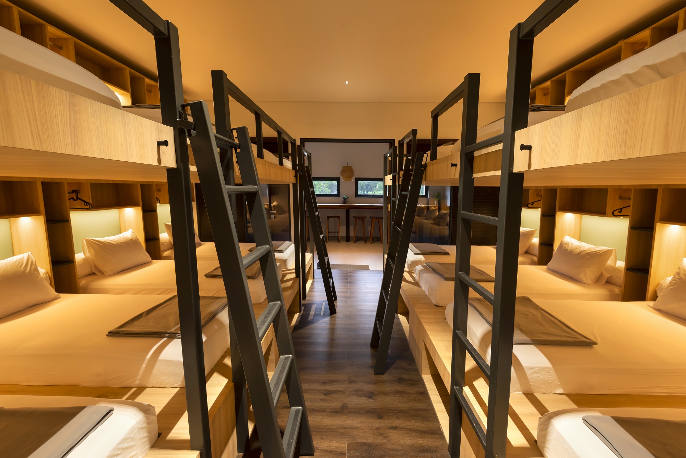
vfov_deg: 73.8
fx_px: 305
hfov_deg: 96.7
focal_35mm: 16
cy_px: 229
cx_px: 343
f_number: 8
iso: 400
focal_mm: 16
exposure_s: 1/2.5
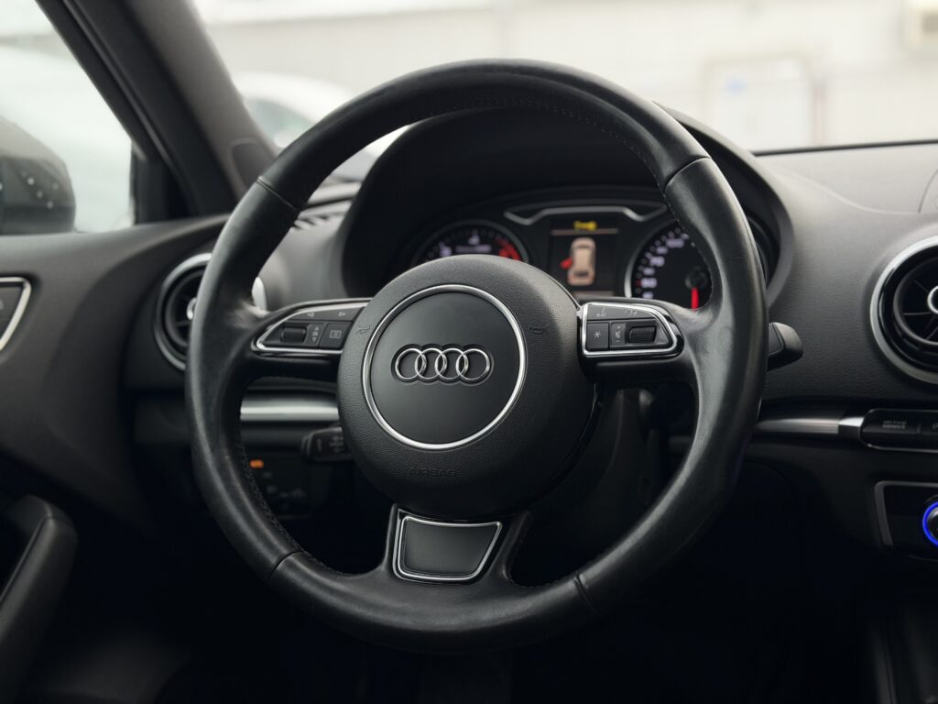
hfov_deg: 39.7
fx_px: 1301
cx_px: 469
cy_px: 352
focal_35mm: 48
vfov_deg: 30.3
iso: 80
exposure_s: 1/192
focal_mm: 6.76
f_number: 1.78
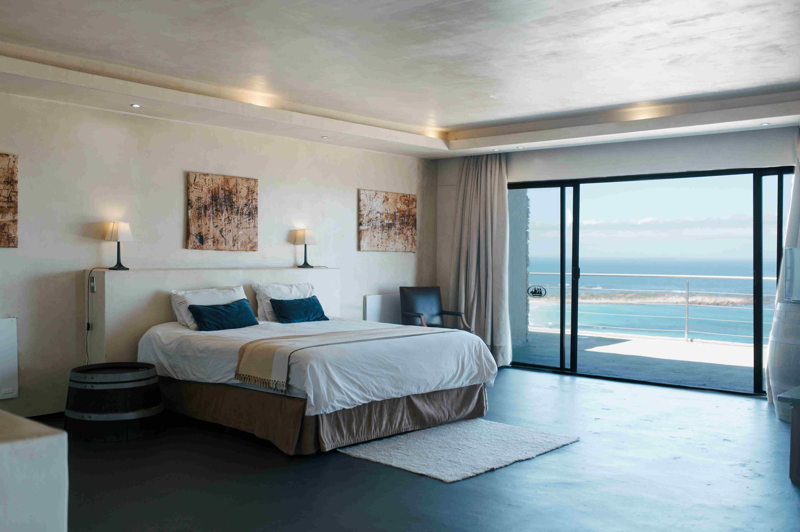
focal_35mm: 35
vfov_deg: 37.8
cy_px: 266
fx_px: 777
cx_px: 400
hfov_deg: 54.5
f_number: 2.2
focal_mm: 35
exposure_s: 1/800
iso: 320
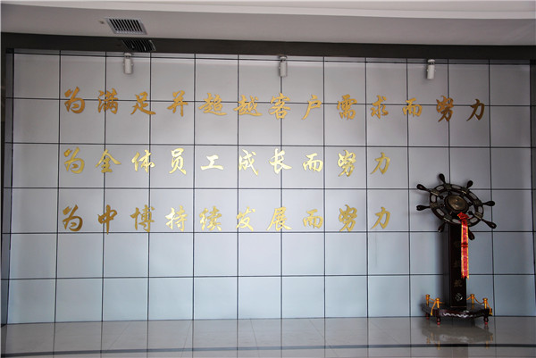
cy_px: 179
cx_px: 268
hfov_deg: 51.3
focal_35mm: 38
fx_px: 559
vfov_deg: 35.5
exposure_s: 1/200
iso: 200
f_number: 4
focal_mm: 25
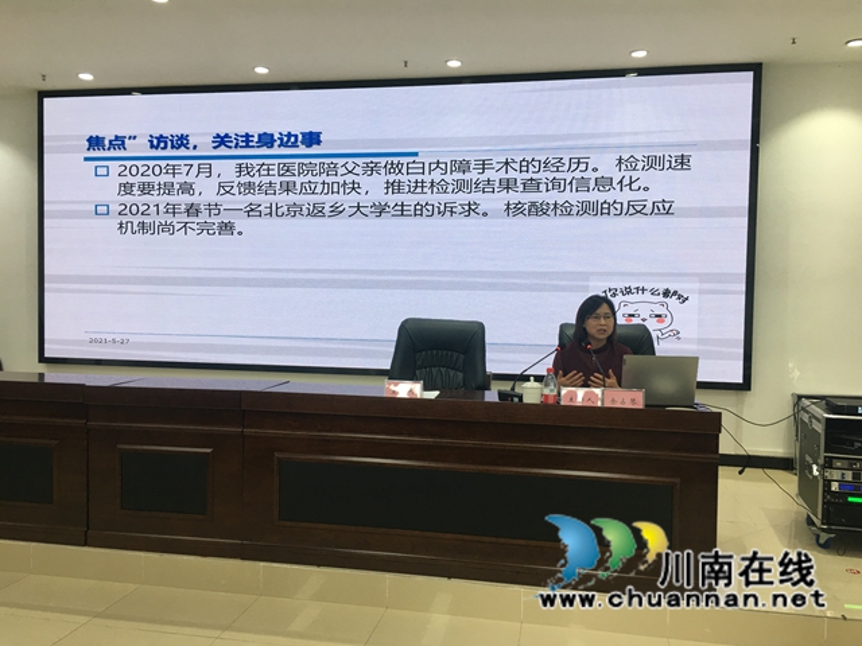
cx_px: 431
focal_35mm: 29
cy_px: 323
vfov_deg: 48.2
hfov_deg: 61.7
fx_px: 722
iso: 32
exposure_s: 1/33
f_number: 2.2
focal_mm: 4.15
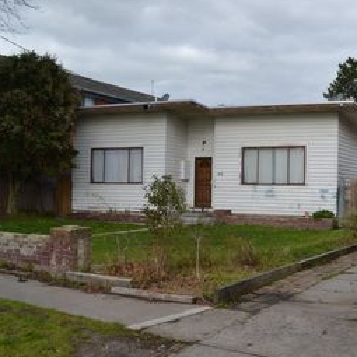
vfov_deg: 36.1
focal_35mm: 47
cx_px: 265
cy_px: 176
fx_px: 548
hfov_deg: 35.3
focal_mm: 20
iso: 100
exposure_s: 1/200
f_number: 7.1
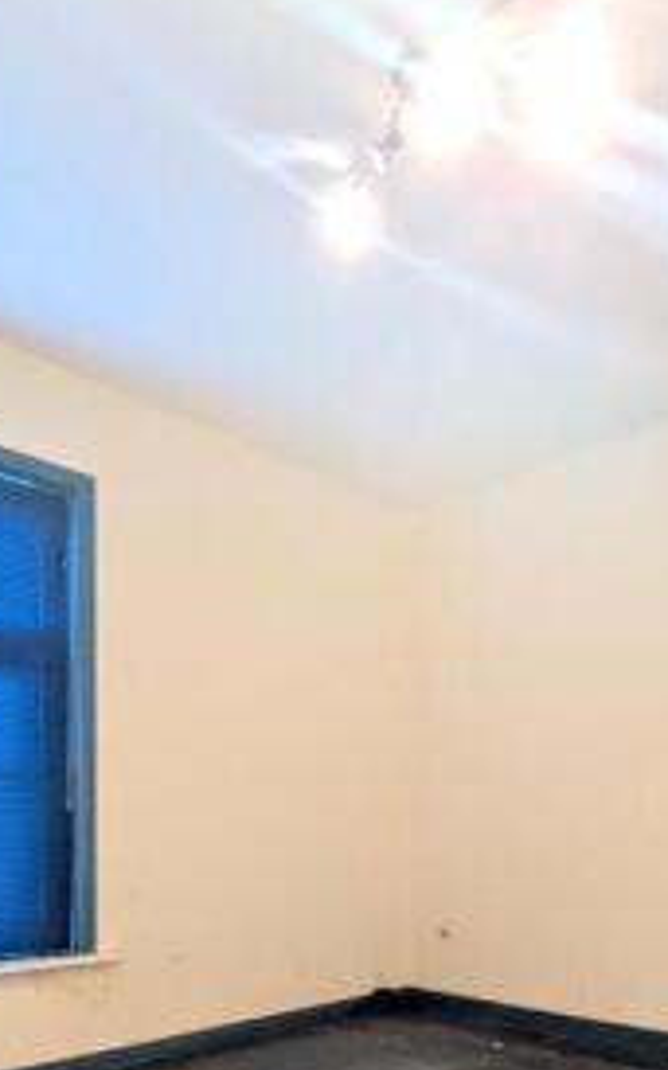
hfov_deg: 45.8
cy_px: 826
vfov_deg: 63.6
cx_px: 387
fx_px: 787
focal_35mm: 27
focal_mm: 2.02
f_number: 1.7
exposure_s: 1/16.7
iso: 193
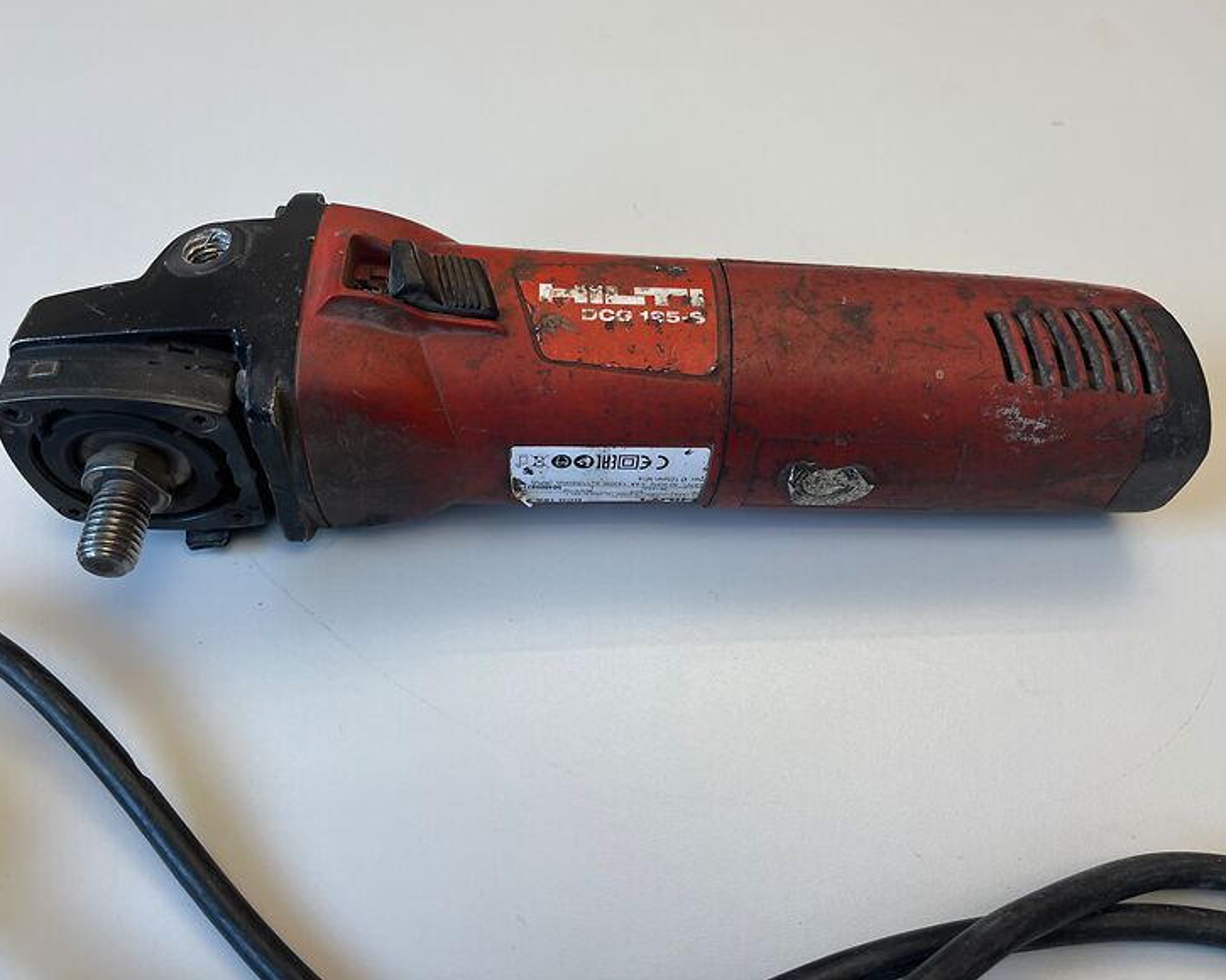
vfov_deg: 51.5
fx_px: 1016
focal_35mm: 28
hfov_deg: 62.2
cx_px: 585
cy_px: 475
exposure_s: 1/100
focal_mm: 5.1
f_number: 1.6
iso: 64
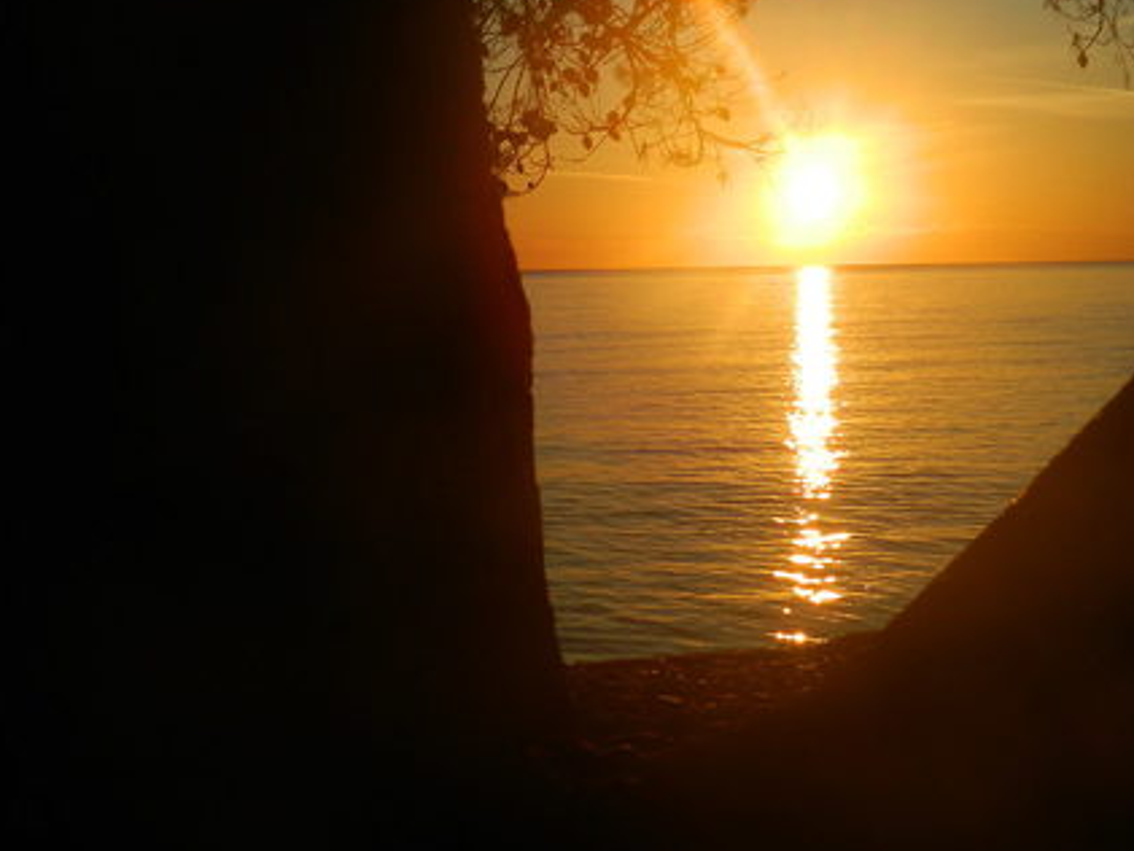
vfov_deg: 21.8
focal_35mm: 67
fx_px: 2196
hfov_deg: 28.7
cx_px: 792
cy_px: 264
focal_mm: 8.4
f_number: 10.2
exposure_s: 1/320
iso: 80
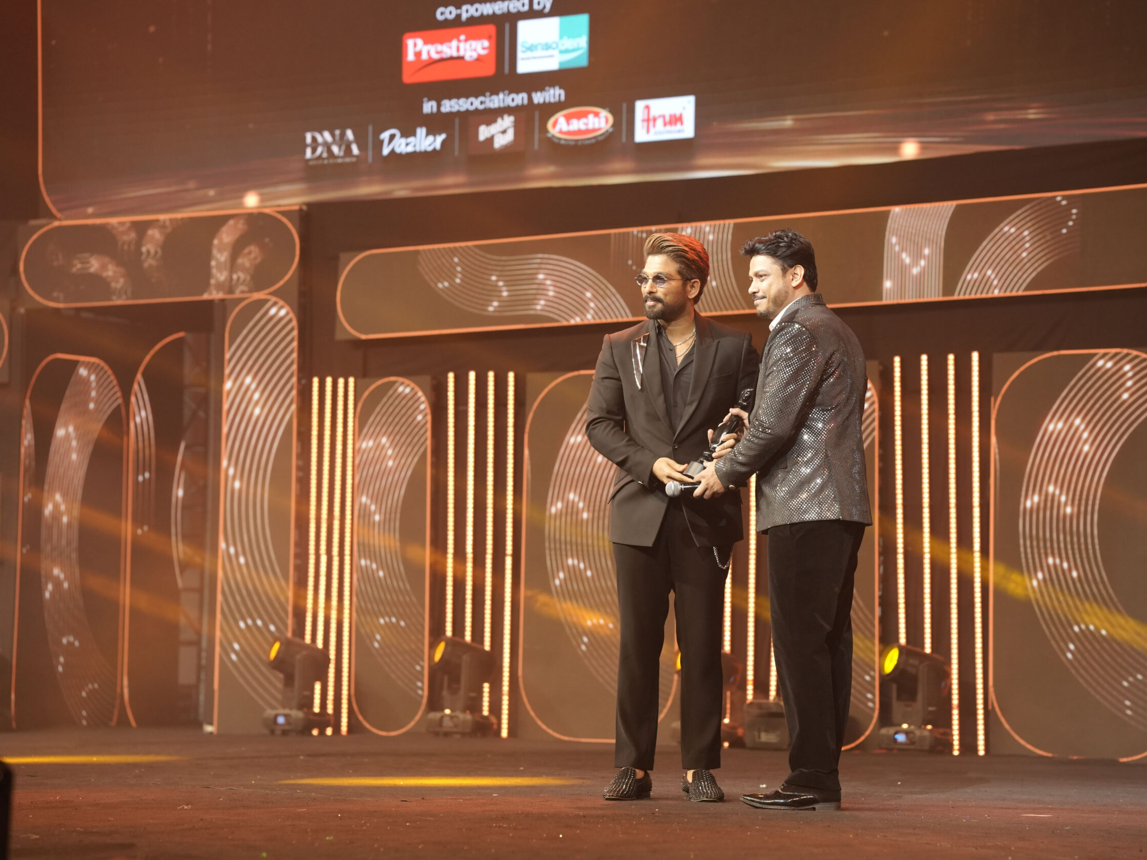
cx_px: 634
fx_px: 3081
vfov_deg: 15.9
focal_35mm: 93
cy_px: 433
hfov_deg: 21.1
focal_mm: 85
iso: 2000
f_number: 3.2
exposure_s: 1/500
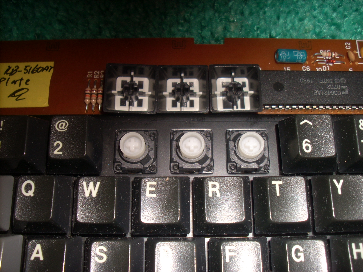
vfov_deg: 38.7
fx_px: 388
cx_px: 182
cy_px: 136
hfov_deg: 50.1
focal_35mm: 37
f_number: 5.6
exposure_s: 1/60
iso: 64
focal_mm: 6.2
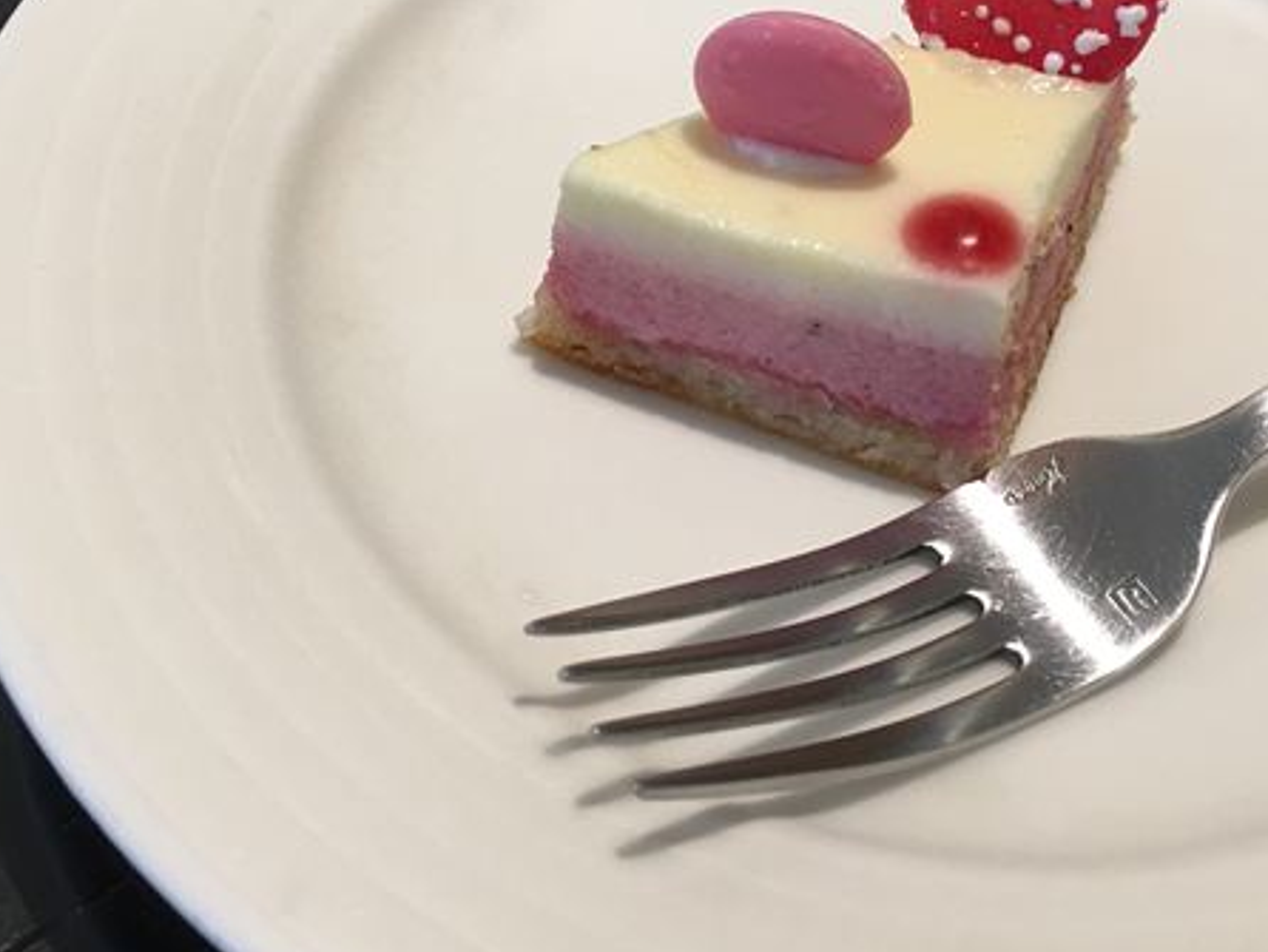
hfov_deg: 36.8
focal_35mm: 52
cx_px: 682
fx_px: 1906
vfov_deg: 27.8
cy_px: 290
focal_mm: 4.15
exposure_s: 1/30
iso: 32
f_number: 2.2
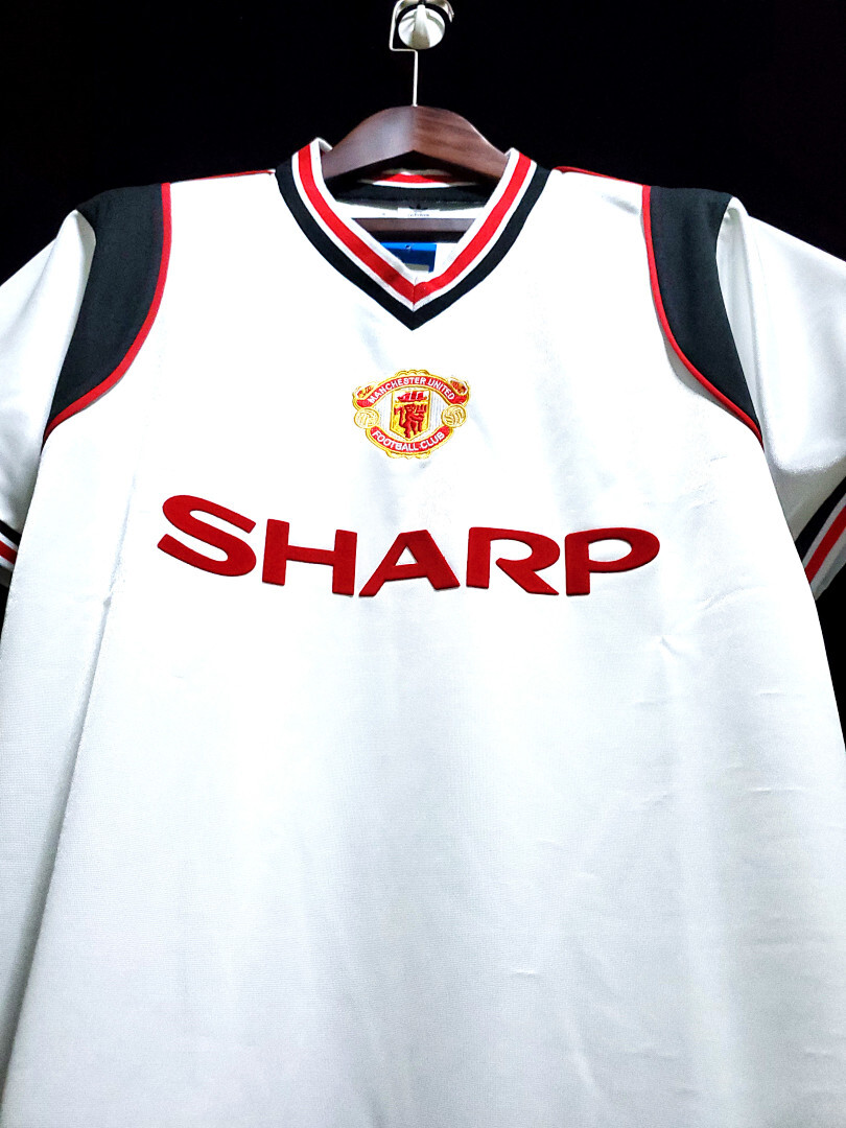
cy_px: 564
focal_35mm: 26
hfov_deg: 53.1
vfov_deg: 67.3
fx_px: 847
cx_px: 423
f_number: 1.5
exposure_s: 1/30
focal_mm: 4.3
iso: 500
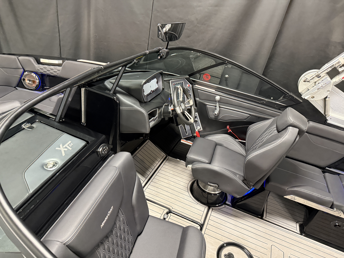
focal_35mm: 24
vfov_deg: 56.8
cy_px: 129
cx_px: 172
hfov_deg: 71.6
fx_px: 239
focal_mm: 6.76
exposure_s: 1/60
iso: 800
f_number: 1.78
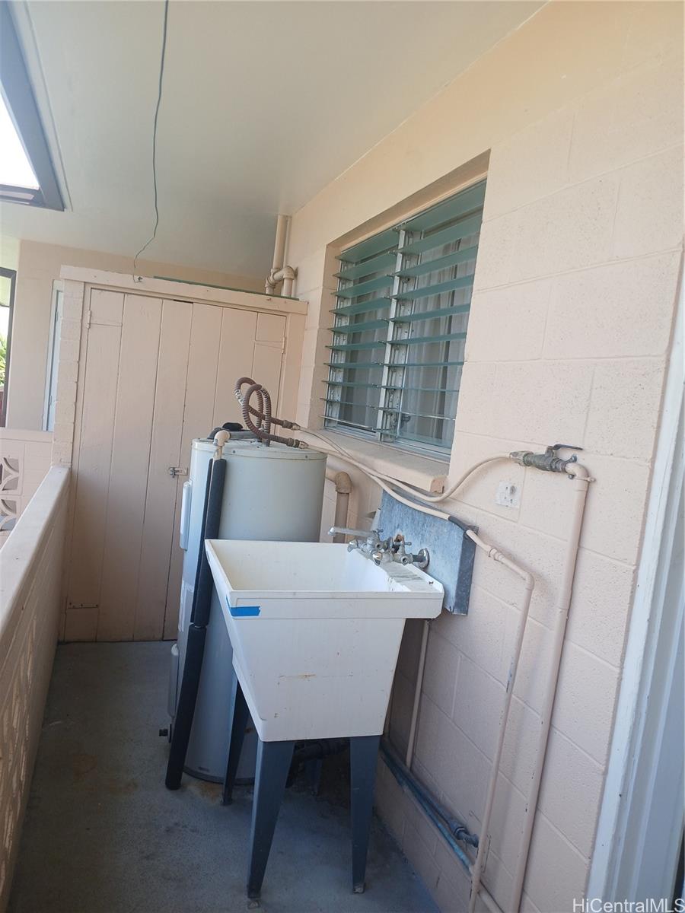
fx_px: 686
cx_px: 342
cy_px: 456
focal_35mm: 26
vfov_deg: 67.3
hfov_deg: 53.1
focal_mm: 3.98
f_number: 1.8
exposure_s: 1/120
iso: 25
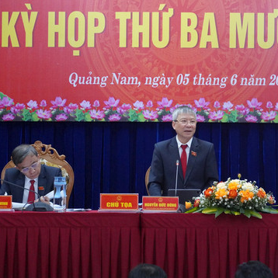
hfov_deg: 10.9
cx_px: 187
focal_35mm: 160
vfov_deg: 10.9
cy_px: 139
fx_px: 1450
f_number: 5.6
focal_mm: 83
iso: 6400
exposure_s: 1/125
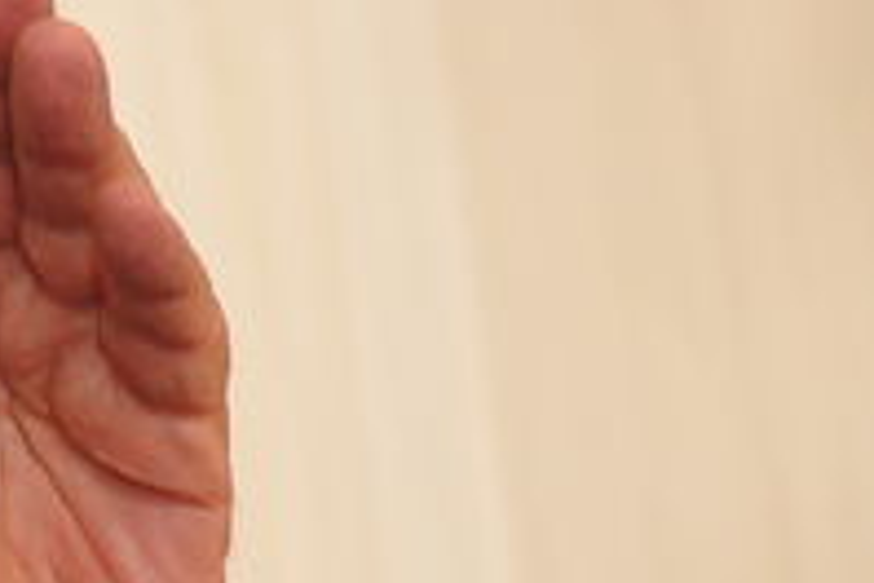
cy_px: 881
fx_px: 9613
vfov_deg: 3.5
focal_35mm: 396
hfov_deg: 5.0
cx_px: -1488
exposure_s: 1/60
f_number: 4.5
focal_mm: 56
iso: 1000
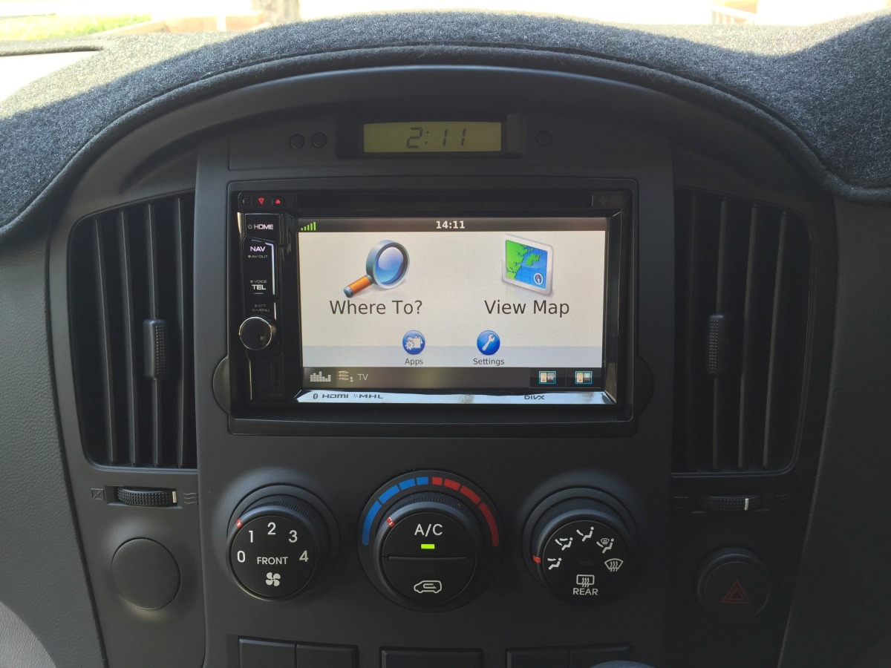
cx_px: 446
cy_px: 334
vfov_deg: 48.2
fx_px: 746
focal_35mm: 29
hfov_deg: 61.7
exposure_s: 1/50
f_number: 2.2
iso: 40
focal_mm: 4.15
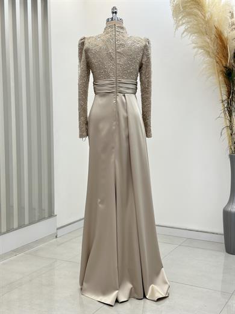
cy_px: 157
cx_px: 118
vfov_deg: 39.7
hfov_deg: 30.3
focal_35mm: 48
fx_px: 434
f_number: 1.78
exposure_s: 1/503
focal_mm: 6.86
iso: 80
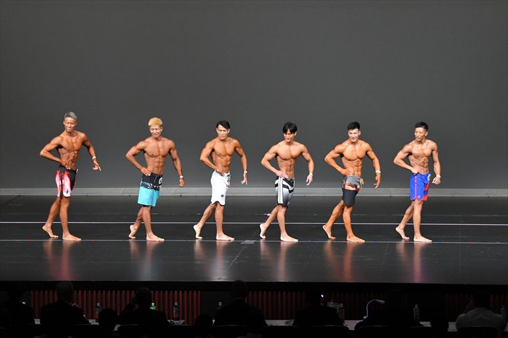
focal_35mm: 135
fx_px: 1904
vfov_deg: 10.2
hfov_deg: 15.2
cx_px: 254
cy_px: 169
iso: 4000
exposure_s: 1/400
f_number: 5.6
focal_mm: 90
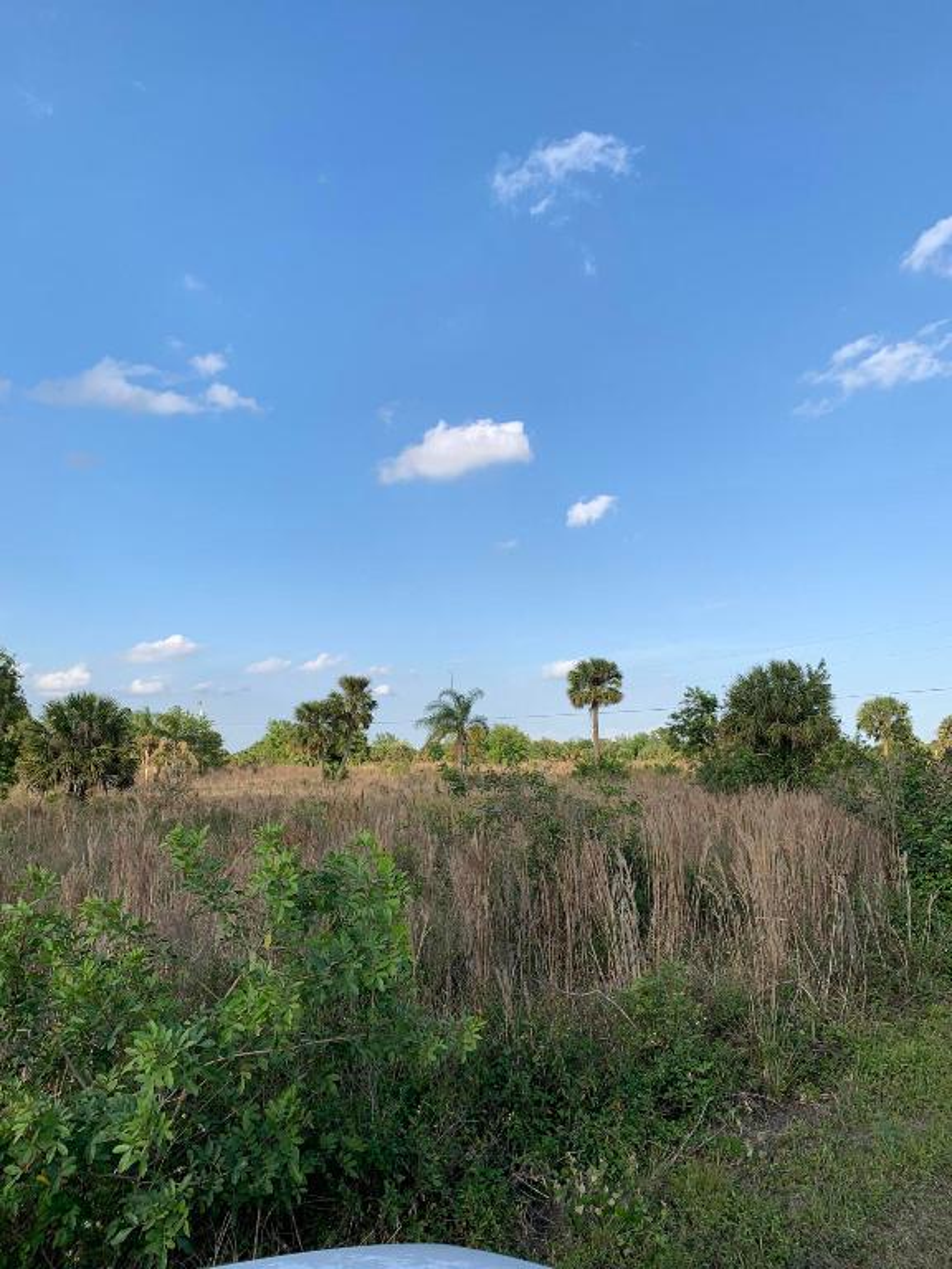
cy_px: 634
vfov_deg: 67.3
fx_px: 953
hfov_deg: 53.1
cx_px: 476
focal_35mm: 26
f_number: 1.8
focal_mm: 4.25
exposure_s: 1/1748
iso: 25
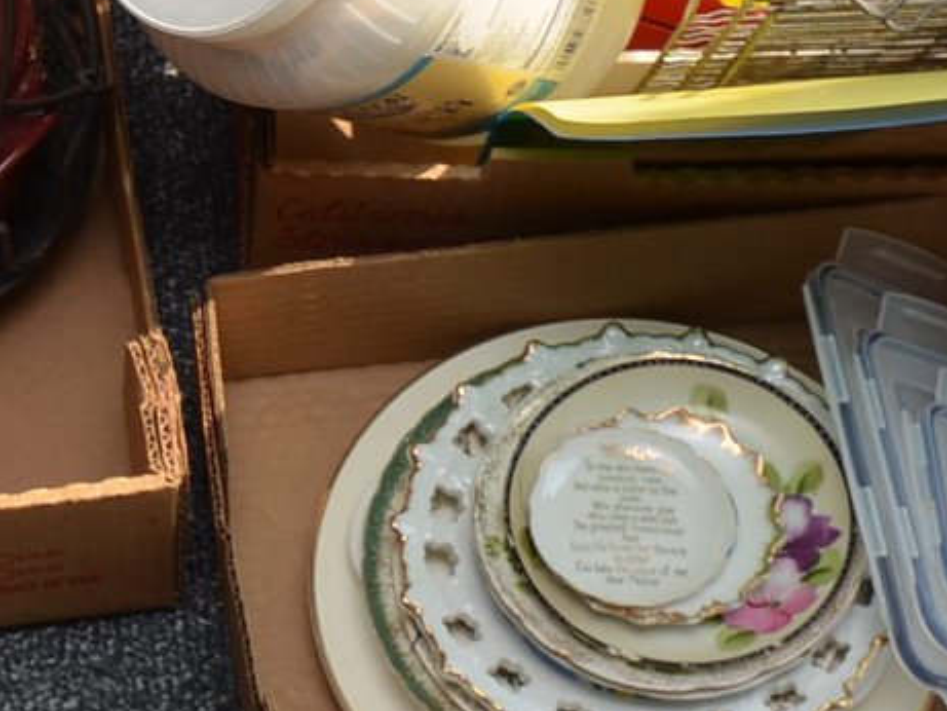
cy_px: 739
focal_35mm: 107
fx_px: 2928
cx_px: -66
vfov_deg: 13.6
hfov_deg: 17.8
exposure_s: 1/160
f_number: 6.3
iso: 100
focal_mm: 20
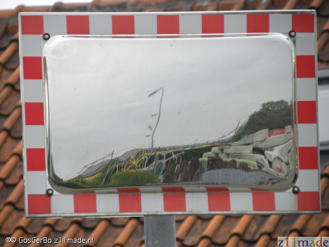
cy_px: 124
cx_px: 164
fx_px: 4572
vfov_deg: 3.1
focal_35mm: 481
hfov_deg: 4.1
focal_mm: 85.6
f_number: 5
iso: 110
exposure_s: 1/136
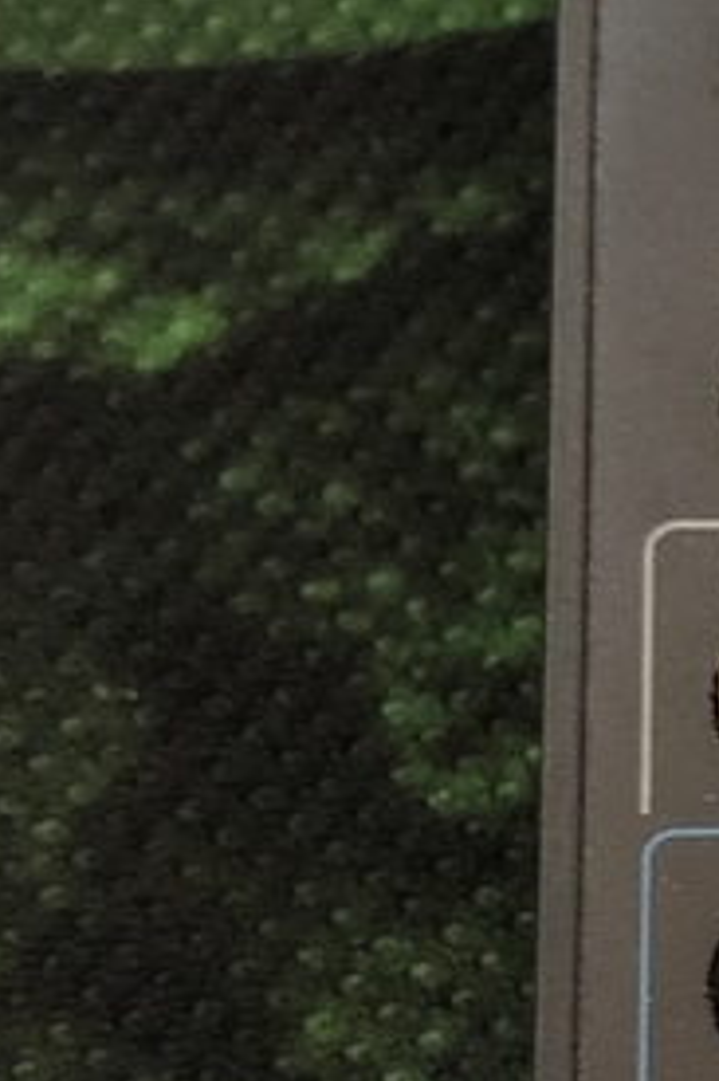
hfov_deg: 10.2
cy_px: 908
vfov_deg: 16.0
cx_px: 1308
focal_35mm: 127
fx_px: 3809
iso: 100
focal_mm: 3.99
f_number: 1.8
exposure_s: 1/4
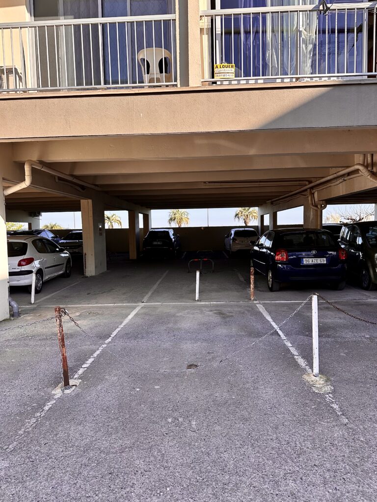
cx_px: 188
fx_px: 349
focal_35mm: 24
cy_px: 251
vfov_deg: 71.6
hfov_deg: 56.8
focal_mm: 6.86
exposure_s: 1/1241
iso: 80
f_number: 1.78
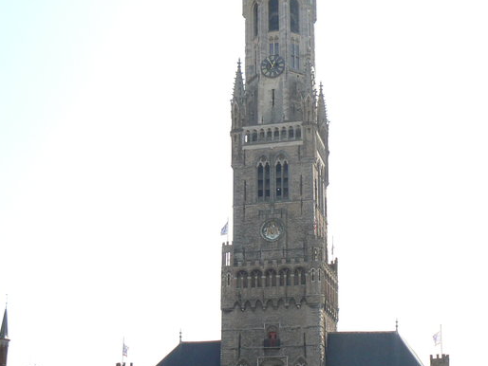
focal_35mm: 56
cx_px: 279
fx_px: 790
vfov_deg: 25.9
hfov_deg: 34.3
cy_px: 260
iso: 100
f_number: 3.6
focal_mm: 6
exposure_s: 1/1000
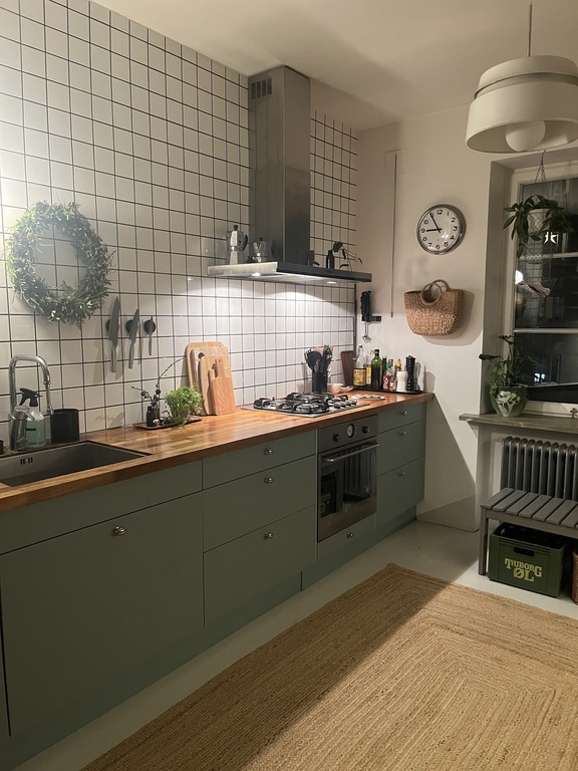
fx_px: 579
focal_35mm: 26
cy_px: 386
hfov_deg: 53.1
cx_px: 289
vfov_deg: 67.3
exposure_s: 1/50
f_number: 1.6
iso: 500
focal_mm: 5.1
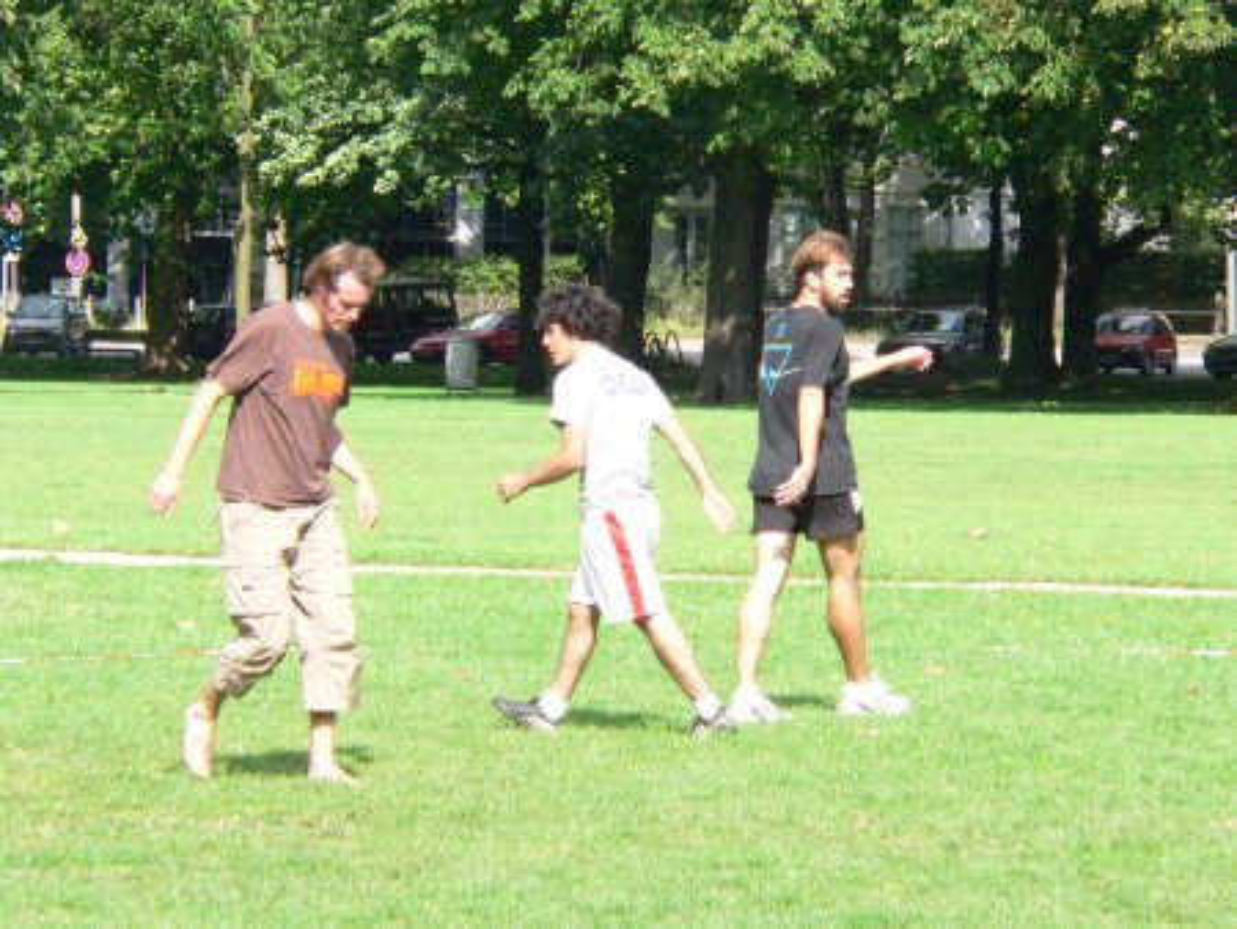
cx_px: 618
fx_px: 10011
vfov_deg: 5.3
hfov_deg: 7.1
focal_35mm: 280
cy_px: 464
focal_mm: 46.7
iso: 400
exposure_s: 1/400
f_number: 7.3
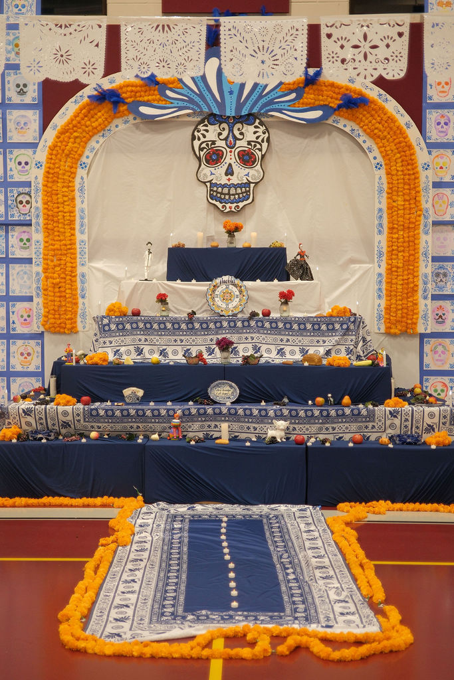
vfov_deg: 41.1
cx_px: 227
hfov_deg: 28.1
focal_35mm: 48
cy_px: 340
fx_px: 908
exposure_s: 1/250
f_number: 2
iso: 1250
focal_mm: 32
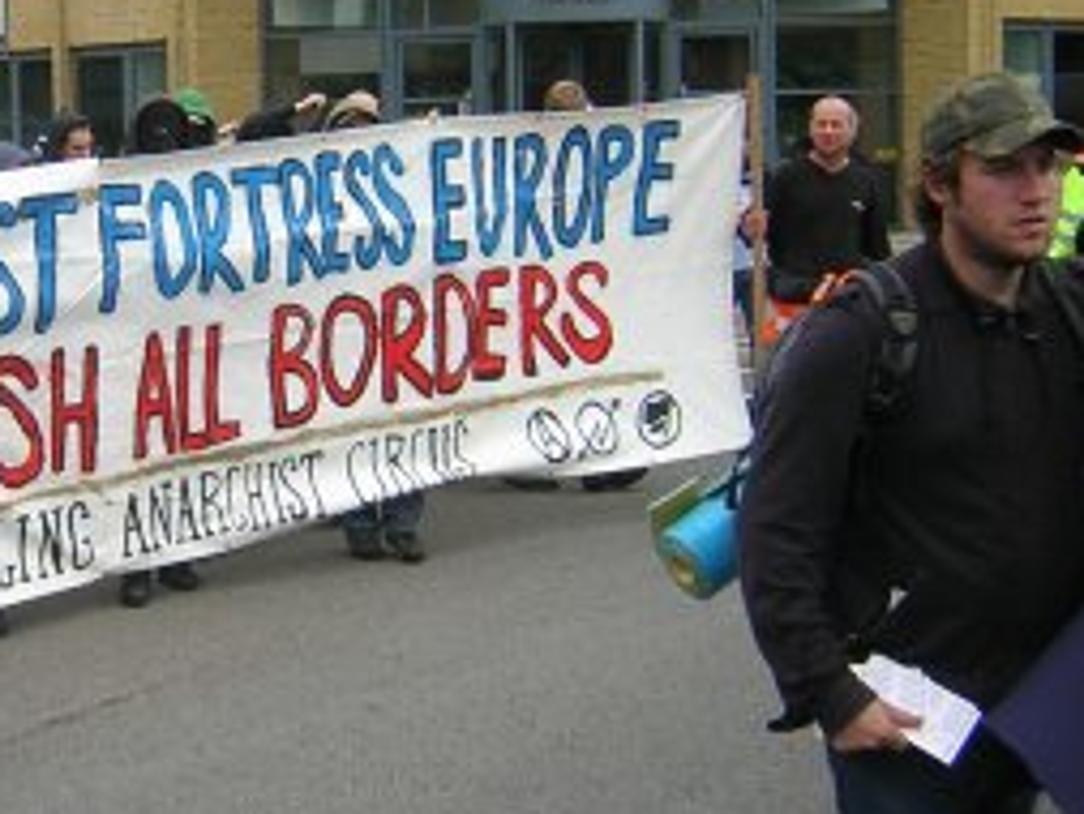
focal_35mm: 64
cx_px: 236
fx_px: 2005
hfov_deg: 29.6
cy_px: 253
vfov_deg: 22.8
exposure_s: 1/467
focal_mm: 4.7
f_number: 2.6
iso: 100
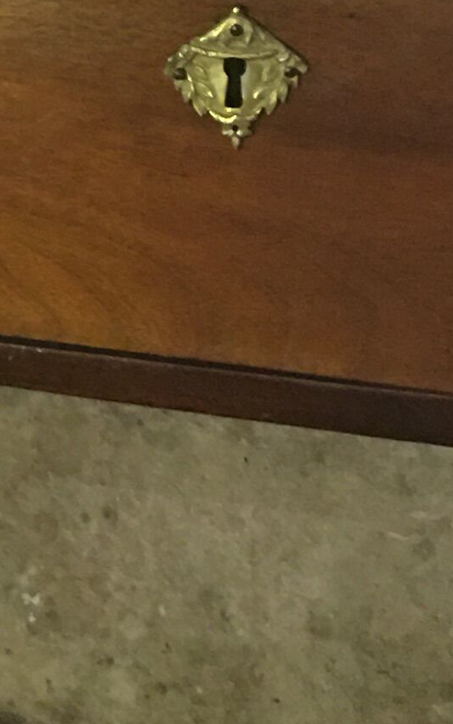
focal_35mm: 146
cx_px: -377
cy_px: 223
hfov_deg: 8.6
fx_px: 2882
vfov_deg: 14.3
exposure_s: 1/8
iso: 125
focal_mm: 4.15
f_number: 2.2
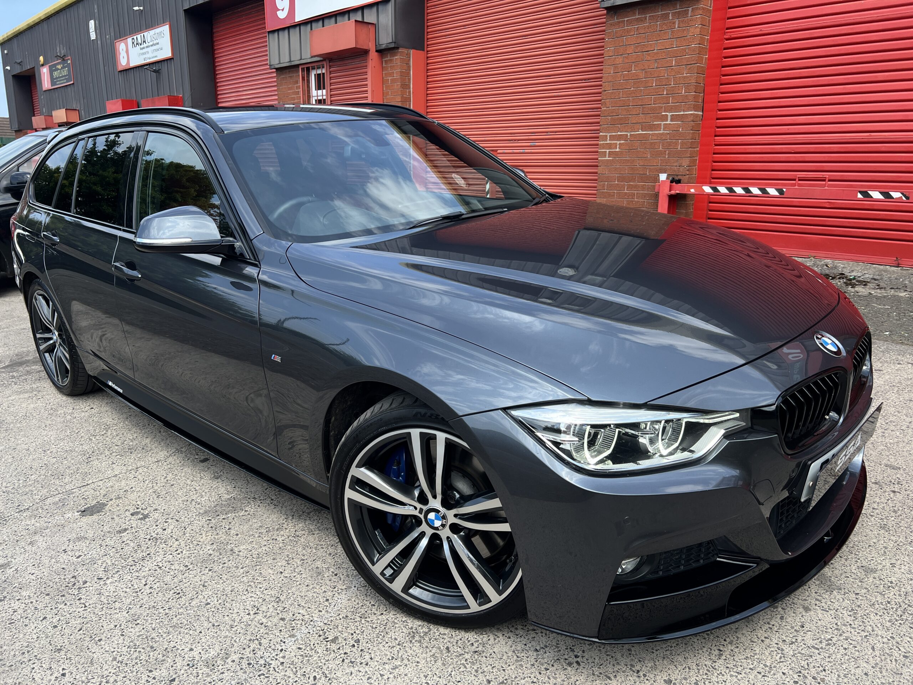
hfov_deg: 67.3
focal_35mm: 26
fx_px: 686
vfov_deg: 53.1
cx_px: 456
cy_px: 342
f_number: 1.5
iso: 50
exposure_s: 1/1449
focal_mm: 5.7
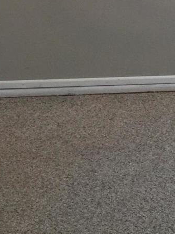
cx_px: 357
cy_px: -69
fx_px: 870
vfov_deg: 14.6
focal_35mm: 129
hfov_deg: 10.5
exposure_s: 1/30
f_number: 2.2
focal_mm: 4.15
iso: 40
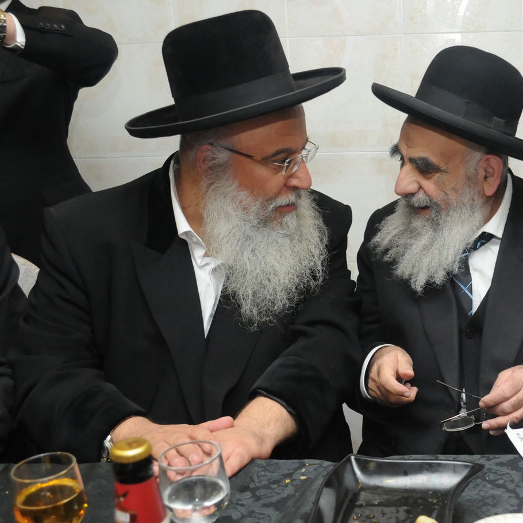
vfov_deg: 36.1
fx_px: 803
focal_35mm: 47
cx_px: 399
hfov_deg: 35.2
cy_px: 258
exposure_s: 1/125
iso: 1600
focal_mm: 24
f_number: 5.6
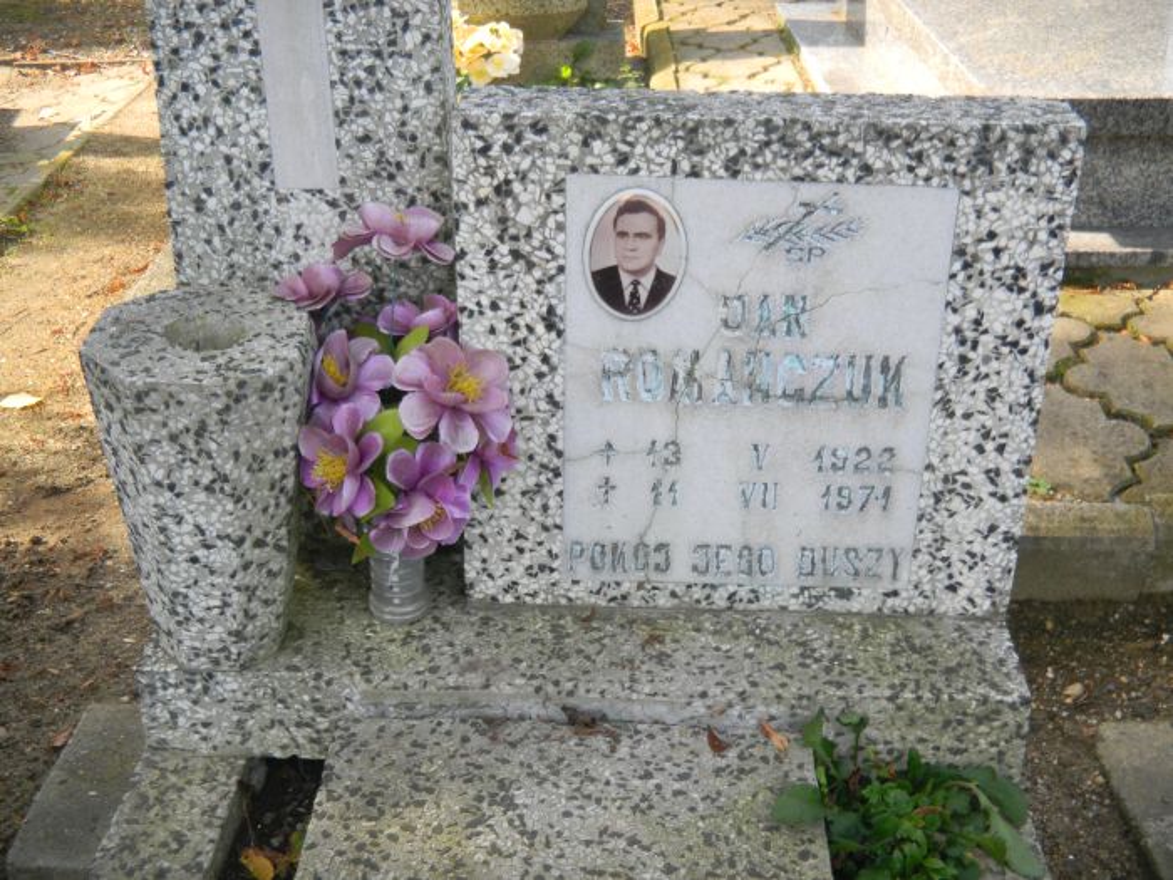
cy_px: 440
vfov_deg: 31.5
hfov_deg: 41.2
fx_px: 1559
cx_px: 586
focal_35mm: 46
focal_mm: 8.3
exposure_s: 1/107
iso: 80
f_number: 4.1
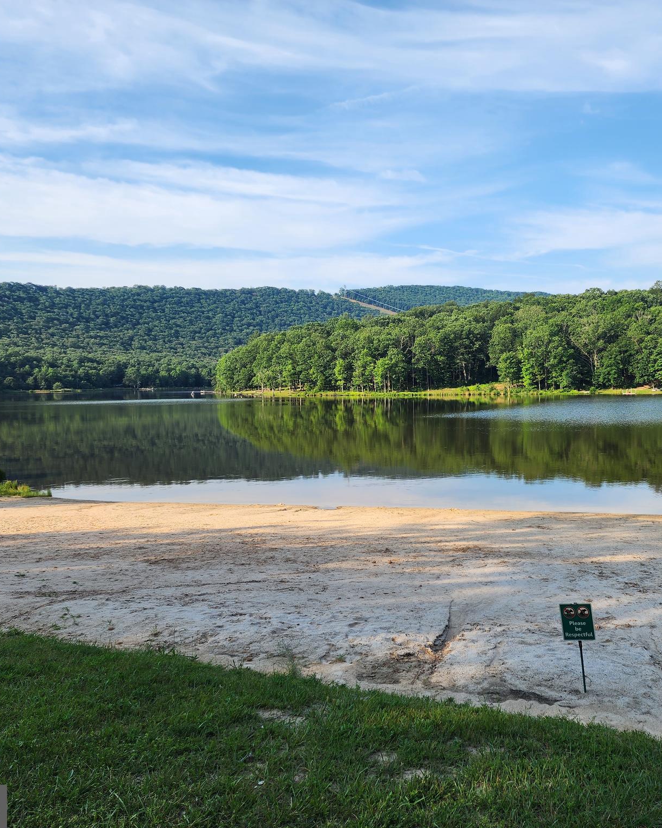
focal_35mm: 30
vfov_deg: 58.8
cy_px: 414
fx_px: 735
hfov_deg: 47.9
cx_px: 425
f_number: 1.8
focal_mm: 6.4
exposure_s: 1/650
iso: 12
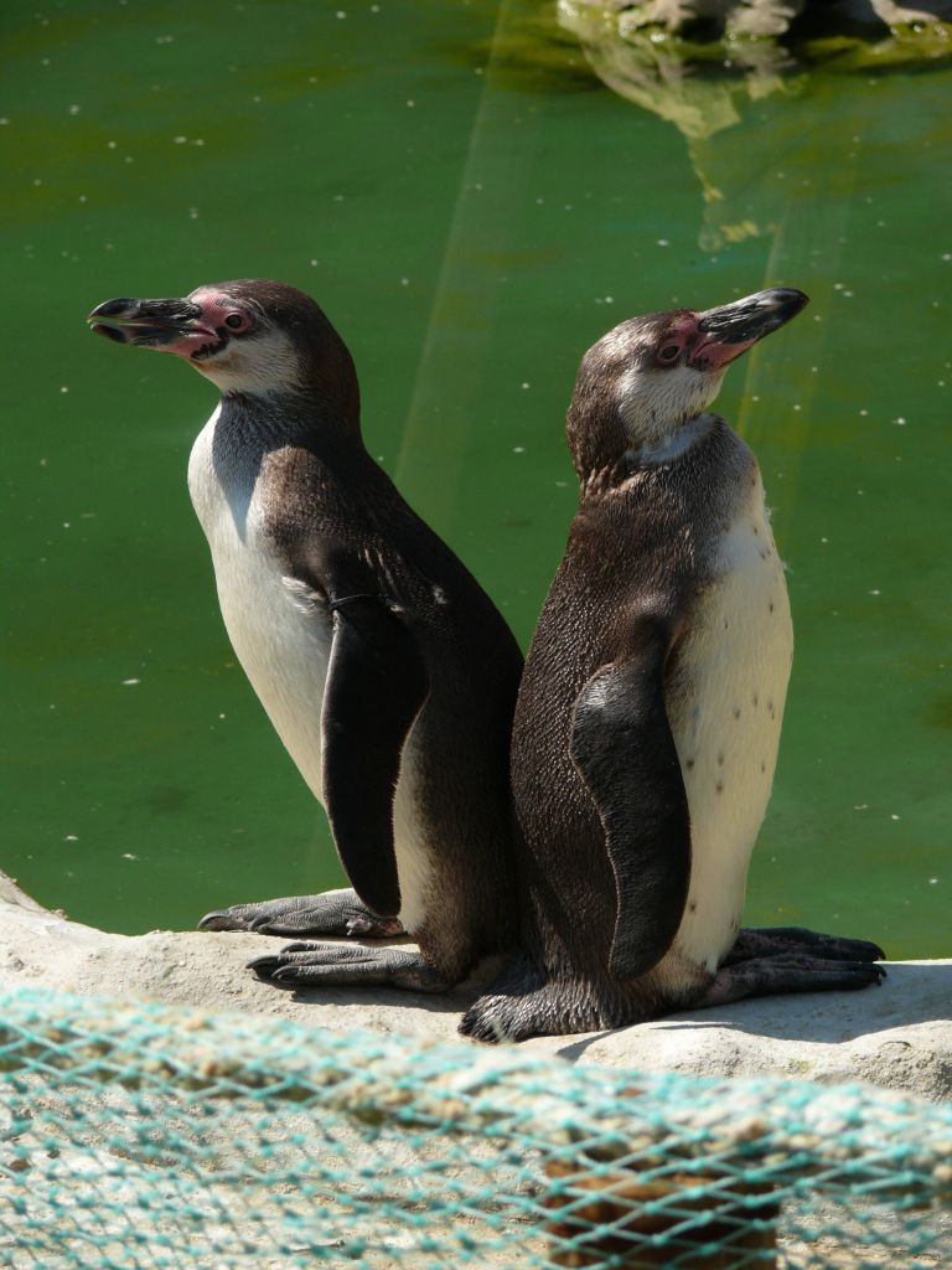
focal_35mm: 200
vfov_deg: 9.9
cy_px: 635
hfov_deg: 7.4
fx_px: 7334
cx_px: 476
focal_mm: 42.3
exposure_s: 1/250
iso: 100
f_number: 5
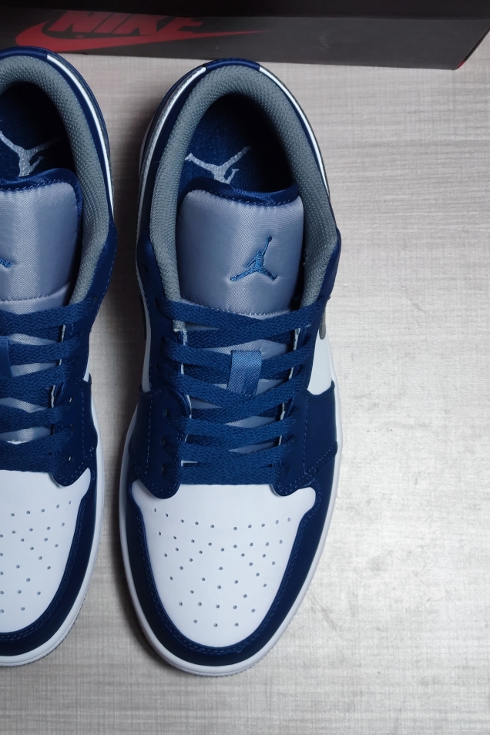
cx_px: 116
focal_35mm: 67
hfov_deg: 20.1
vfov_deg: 30.1
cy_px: 367
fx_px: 1368
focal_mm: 6.72
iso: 295
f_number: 1.69
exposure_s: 1/100
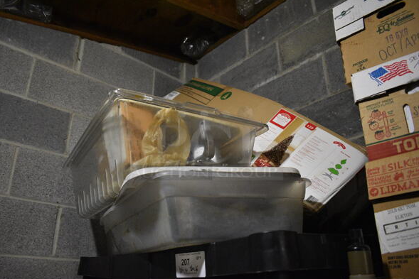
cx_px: 204
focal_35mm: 28
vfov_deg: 46.4
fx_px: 326
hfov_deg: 65.5
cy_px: 143
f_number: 3.5
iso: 4000
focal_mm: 18
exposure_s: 1/125
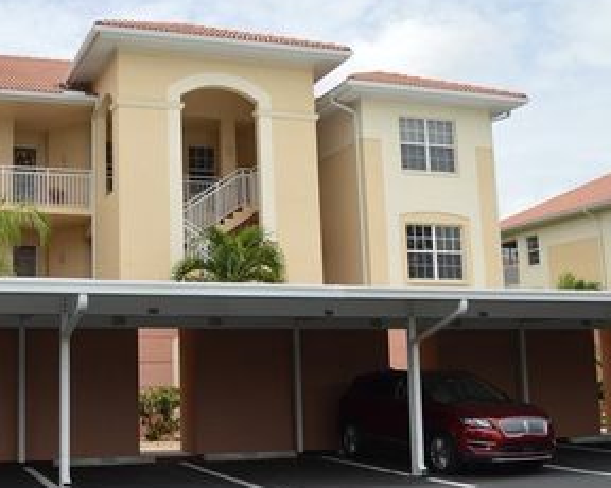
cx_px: 123
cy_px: 259
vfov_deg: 34.1
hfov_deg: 40.3
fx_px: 795
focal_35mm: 44
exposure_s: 1/200
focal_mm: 18
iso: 100
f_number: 5.6
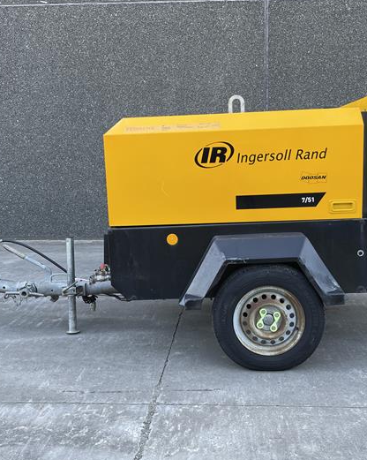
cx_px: 199
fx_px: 530
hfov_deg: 38.2
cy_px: 229
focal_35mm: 39
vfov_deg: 46.9
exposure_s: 1/165
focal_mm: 5.1
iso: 32
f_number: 1.6
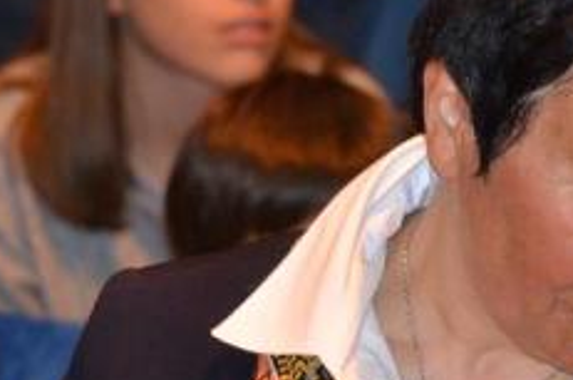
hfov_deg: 3.9
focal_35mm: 532
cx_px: 962
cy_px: 503
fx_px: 8450
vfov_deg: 2.6
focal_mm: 80
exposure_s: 1/60
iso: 800
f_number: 4.5
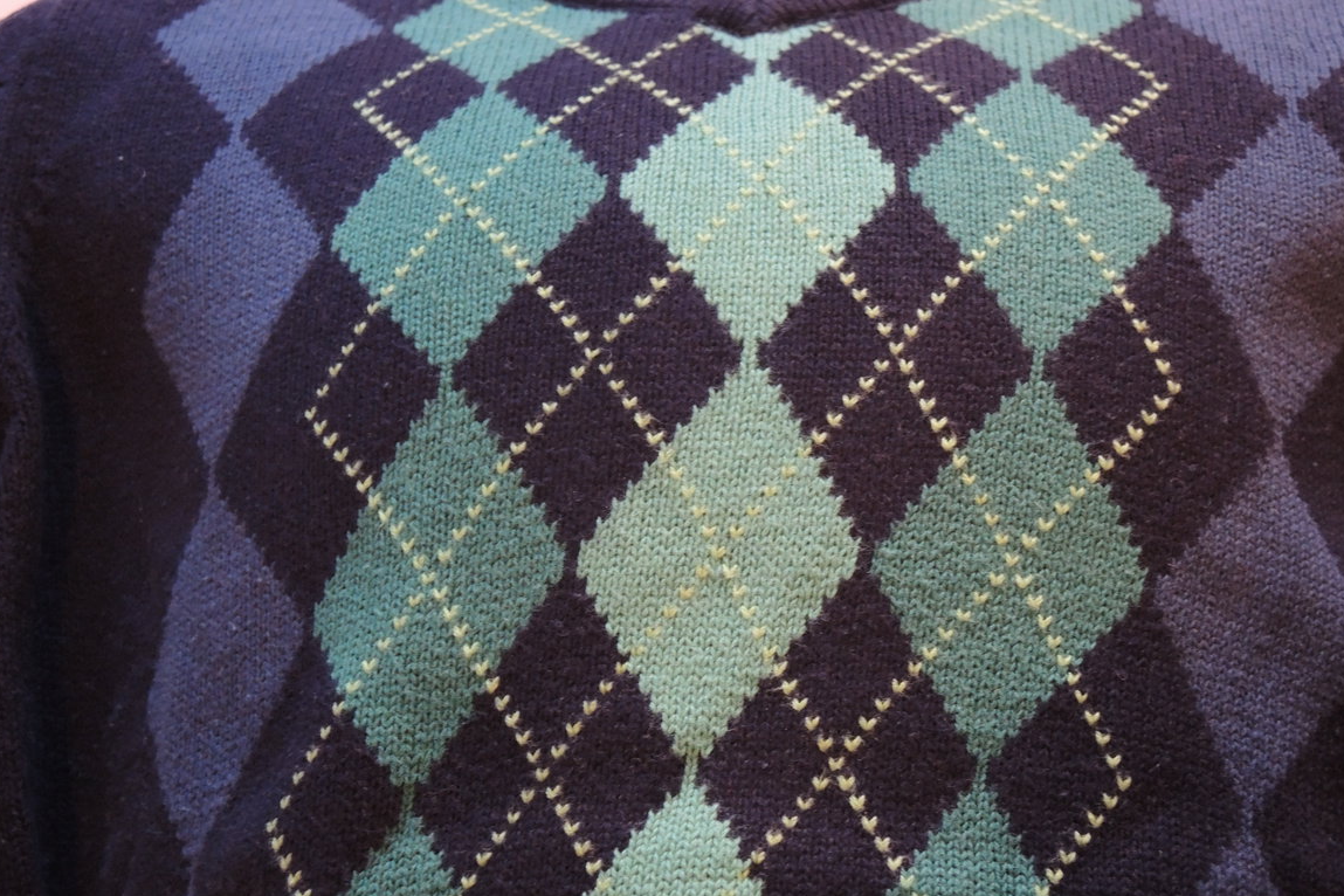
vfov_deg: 19.4
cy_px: 332
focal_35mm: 70
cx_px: 745
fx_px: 2613
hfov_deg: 28.8
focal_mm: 12.5
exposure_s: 1/13
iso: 720
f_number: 2.8
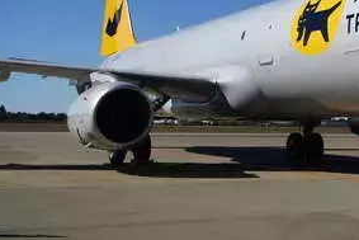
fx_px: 718
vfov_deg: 18.6
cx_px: 377
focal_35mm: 72
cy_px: 20
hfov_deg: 26.3
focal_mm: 34
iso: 100
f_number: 5.6
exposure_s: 1/1250
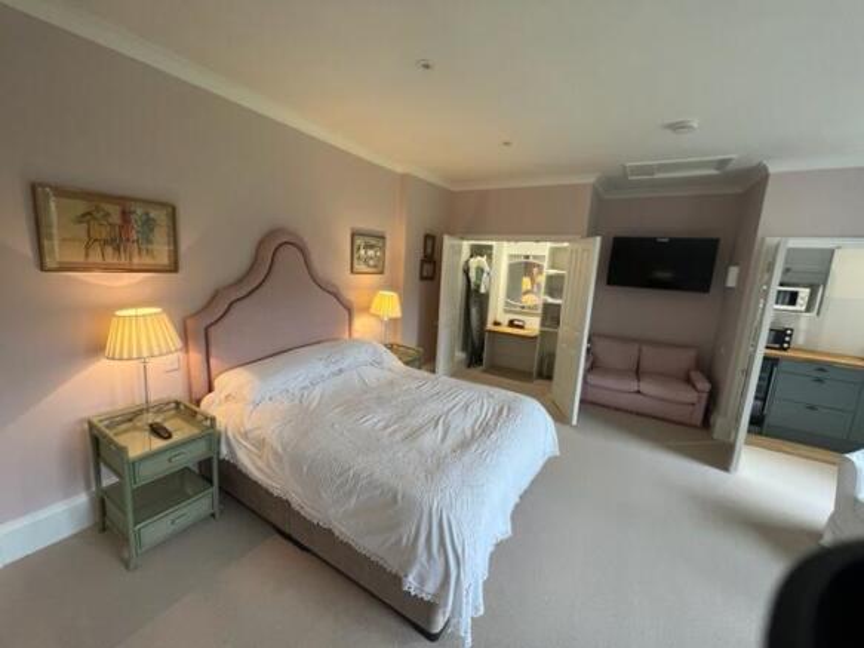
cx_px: 432
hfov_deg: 106.2
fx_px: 324
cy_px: 324
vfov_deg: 89.9
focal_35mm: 13
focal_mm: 1.57
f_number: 1.8
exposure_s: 1/100
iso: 125
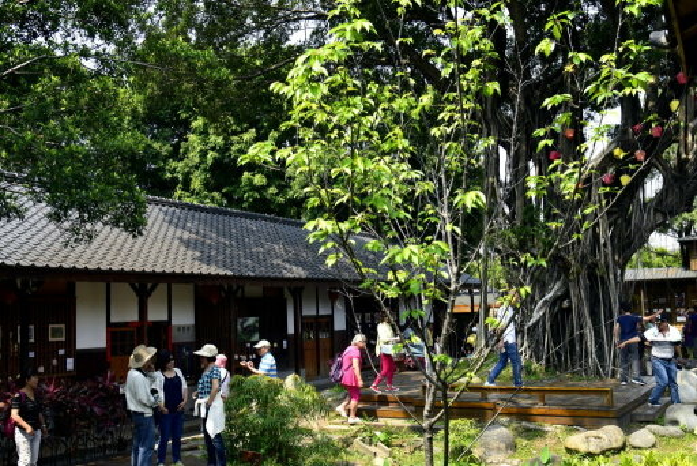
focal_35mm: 36
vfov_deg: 36.9
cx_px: 348
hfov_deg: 53.1
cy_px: 233
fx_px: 697
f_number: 7.1
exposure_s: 1/125
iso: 100
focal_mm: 24
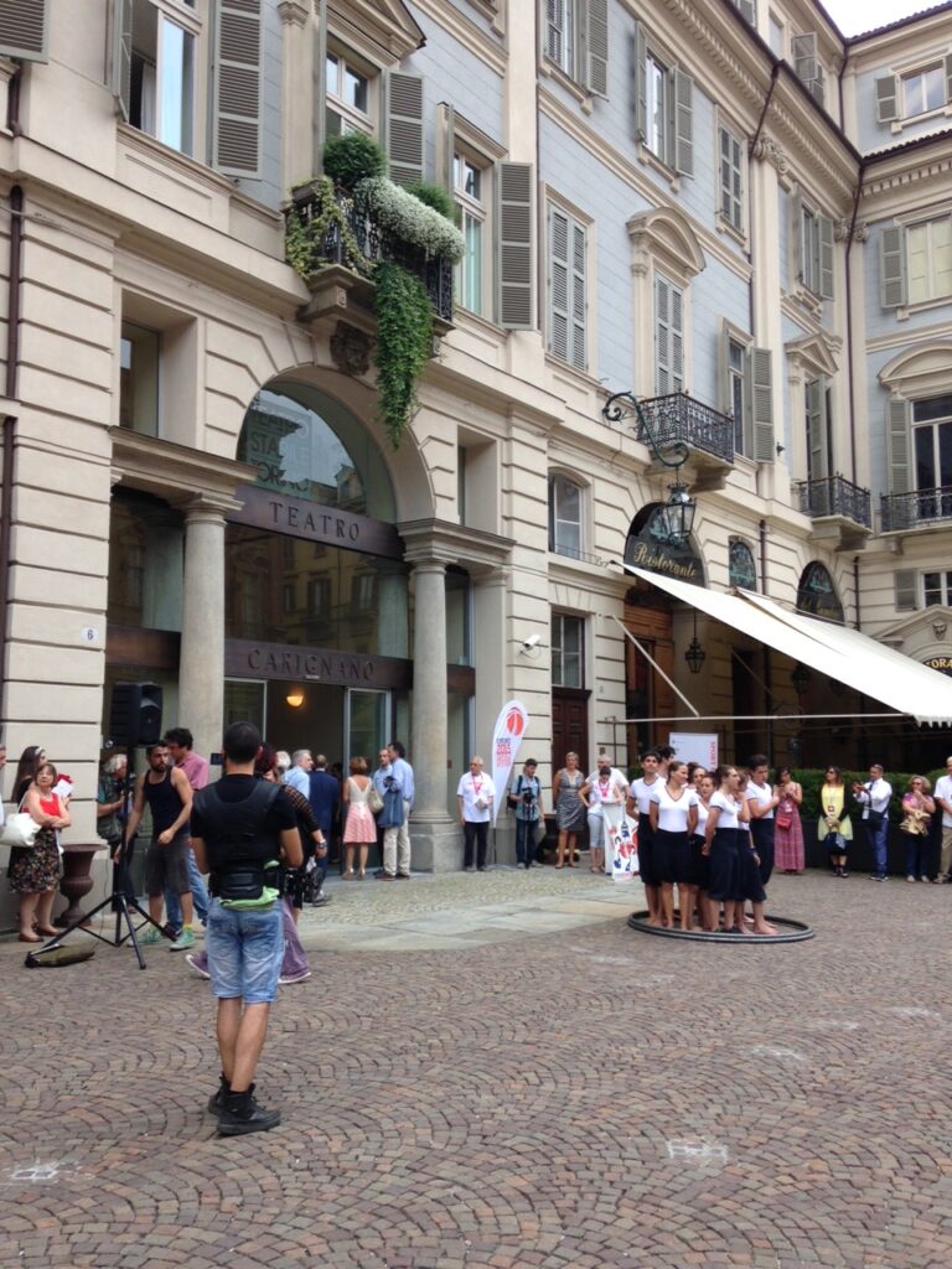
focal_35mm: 33
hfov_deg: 42.9
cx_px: 476
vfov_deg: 55.4
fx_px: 1210
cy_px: 634
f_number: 2.4
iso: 50
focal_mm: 4.12
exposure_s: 1/235
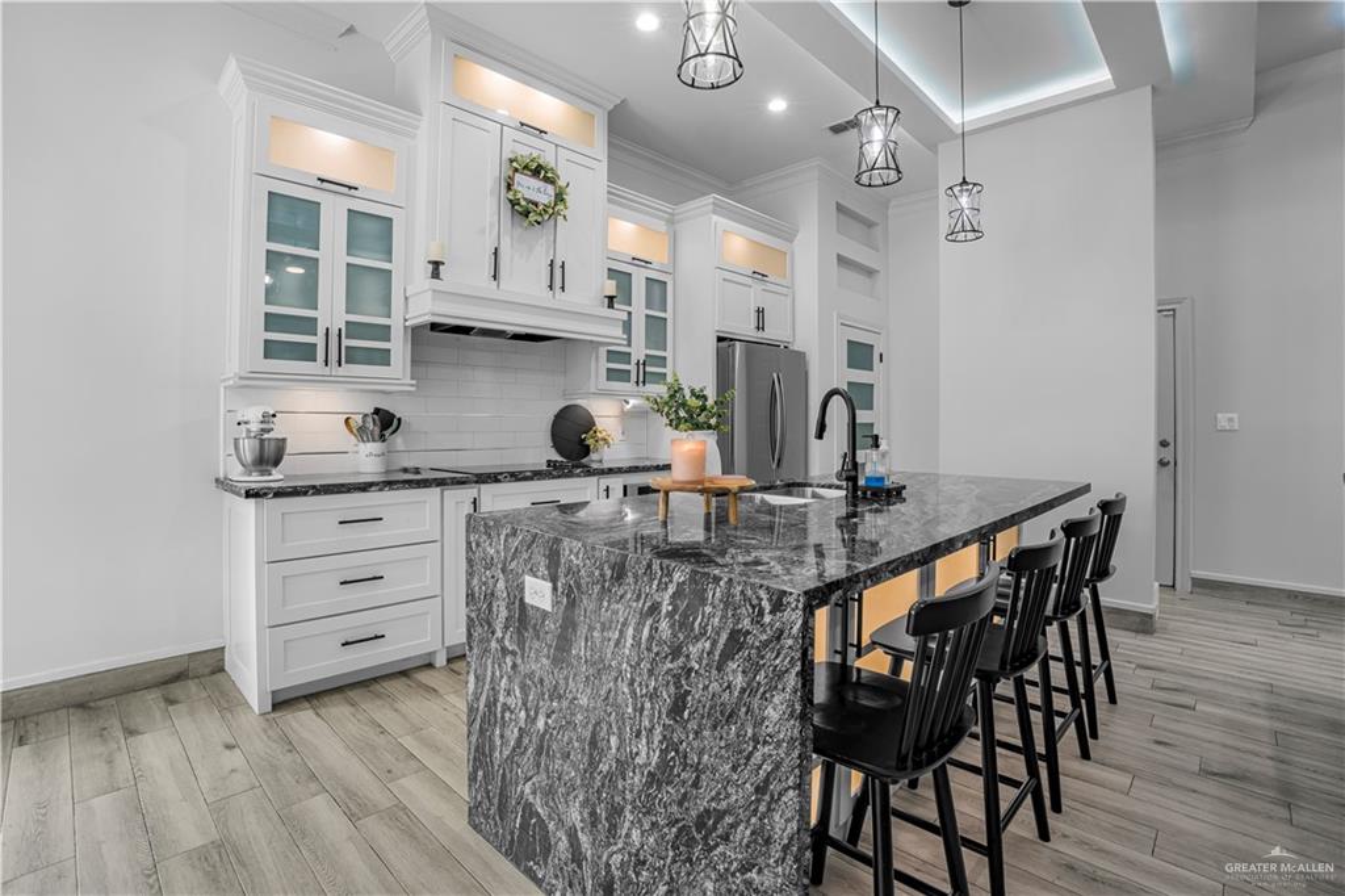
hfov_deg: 96.8
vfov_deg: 73.7
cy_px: 448
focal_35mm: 16
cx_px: 672
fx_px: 598
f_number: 22
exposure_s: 2
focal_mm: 16
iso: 320
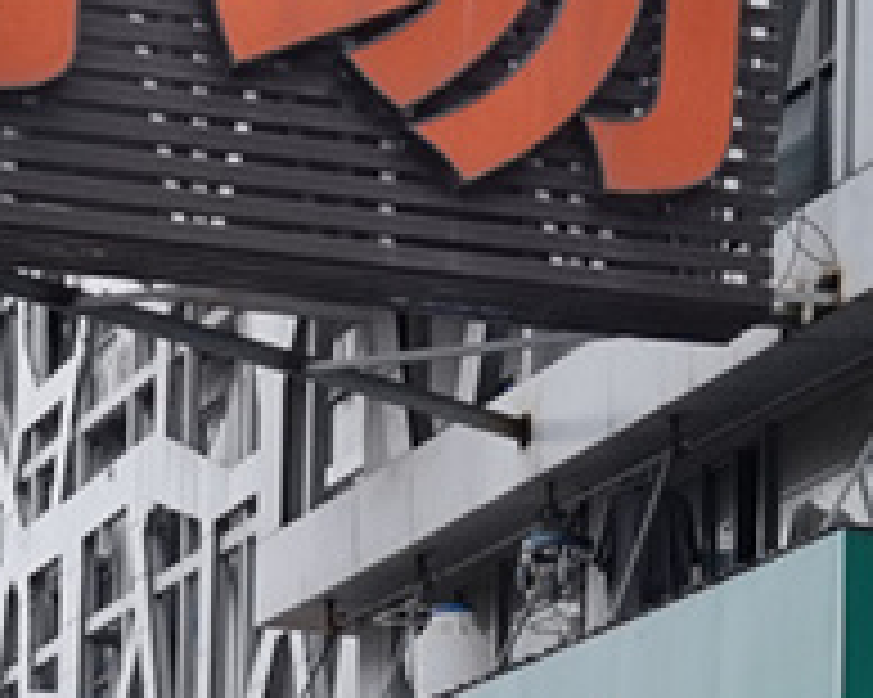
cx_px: 603
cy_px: 986
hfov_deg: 12.0
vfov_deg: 9.4
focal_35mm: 160
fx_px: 4132
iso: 50
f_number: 1.9
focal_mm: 6.67
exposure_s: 1/2227
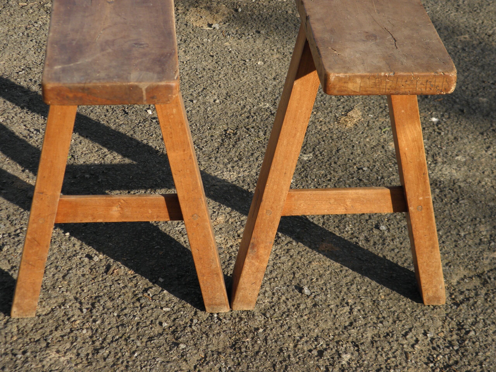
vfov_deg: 18.4
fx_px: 1146
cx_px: 248
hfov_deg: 24.4
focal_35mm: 80
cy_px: 186
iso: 100
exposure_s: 1/320
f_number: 4.4
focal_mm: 14.3
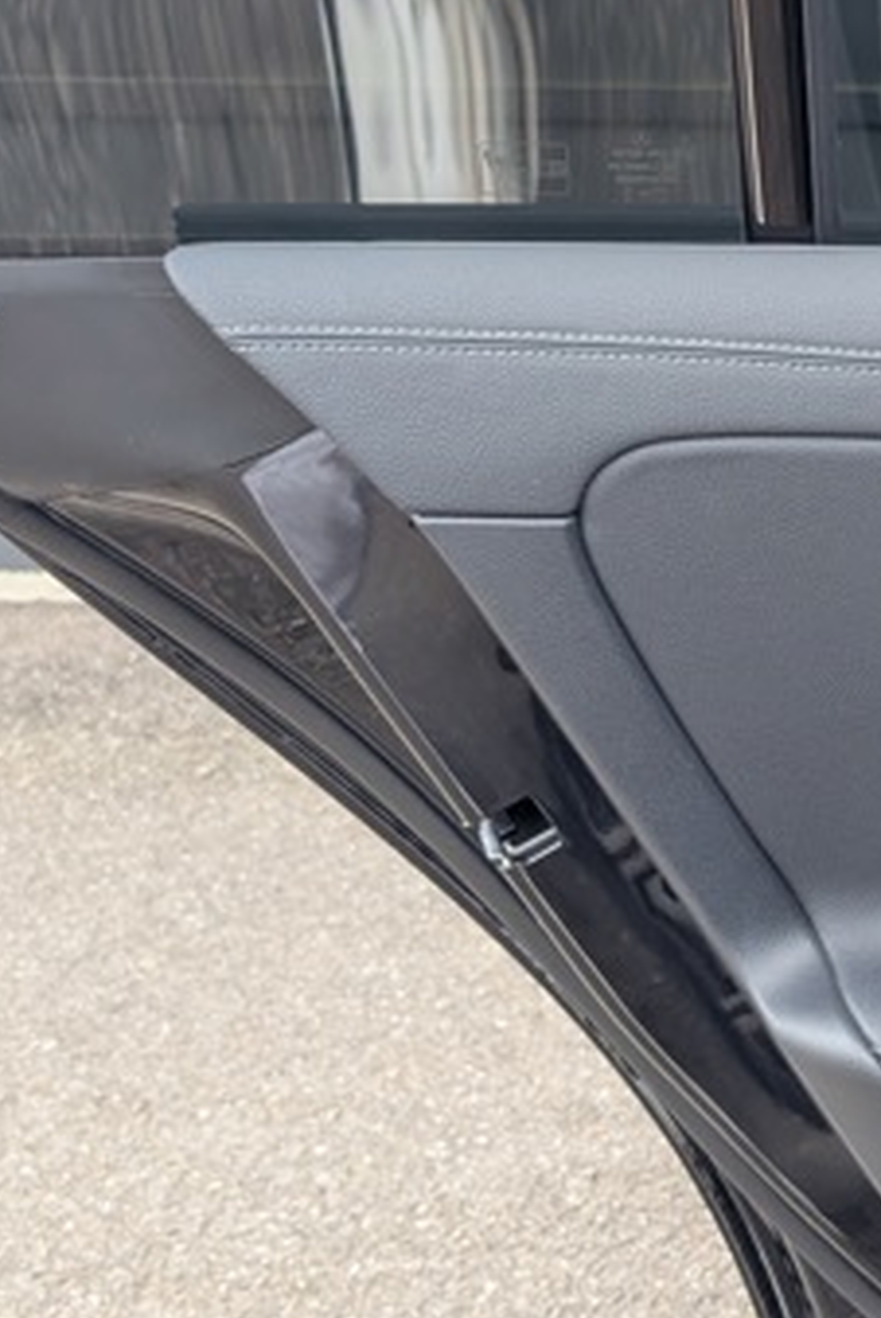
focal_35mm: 59
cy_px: 686
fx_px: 2161
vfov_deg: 33.9
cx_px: 1283
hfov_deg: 20.2
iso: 685
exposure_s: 1/1805
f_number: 1.68
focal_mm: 6.9
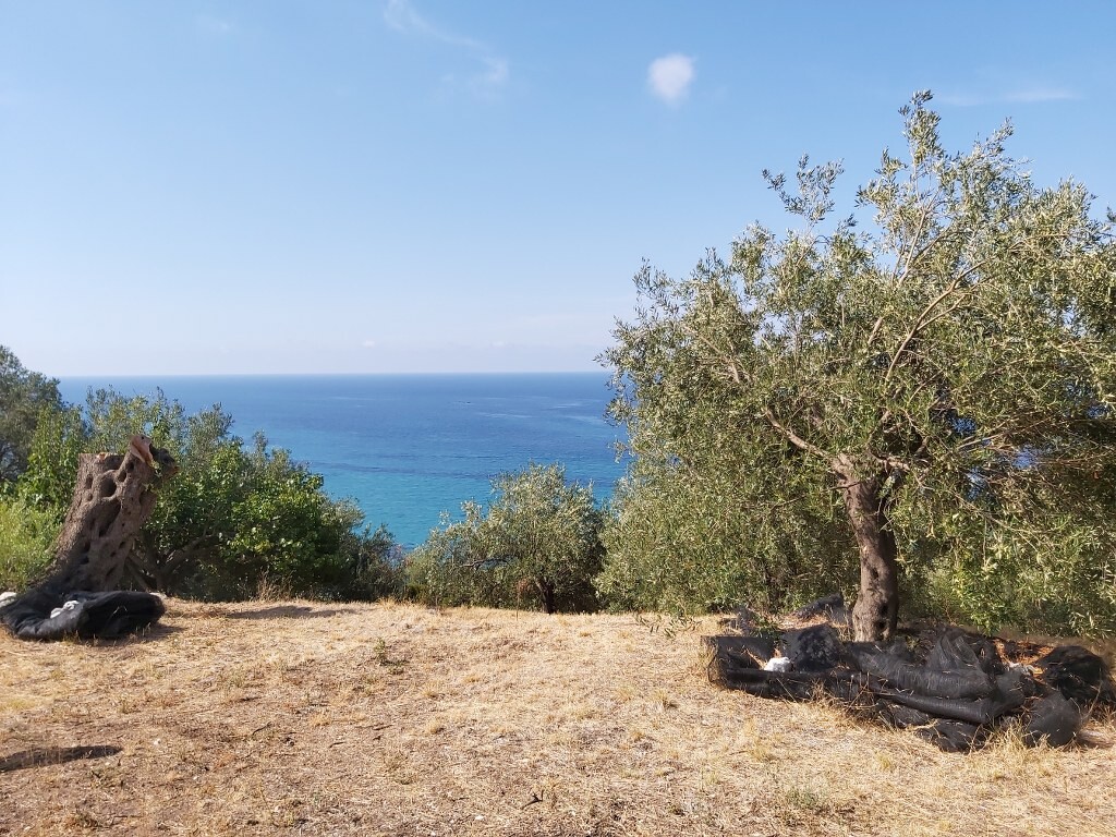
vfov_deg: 53.1
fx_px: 838
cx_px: 558
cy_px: 418
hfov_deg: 67.3
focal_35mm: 26
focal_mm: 3.92
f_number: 1.7
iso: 64
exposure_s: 1/1921
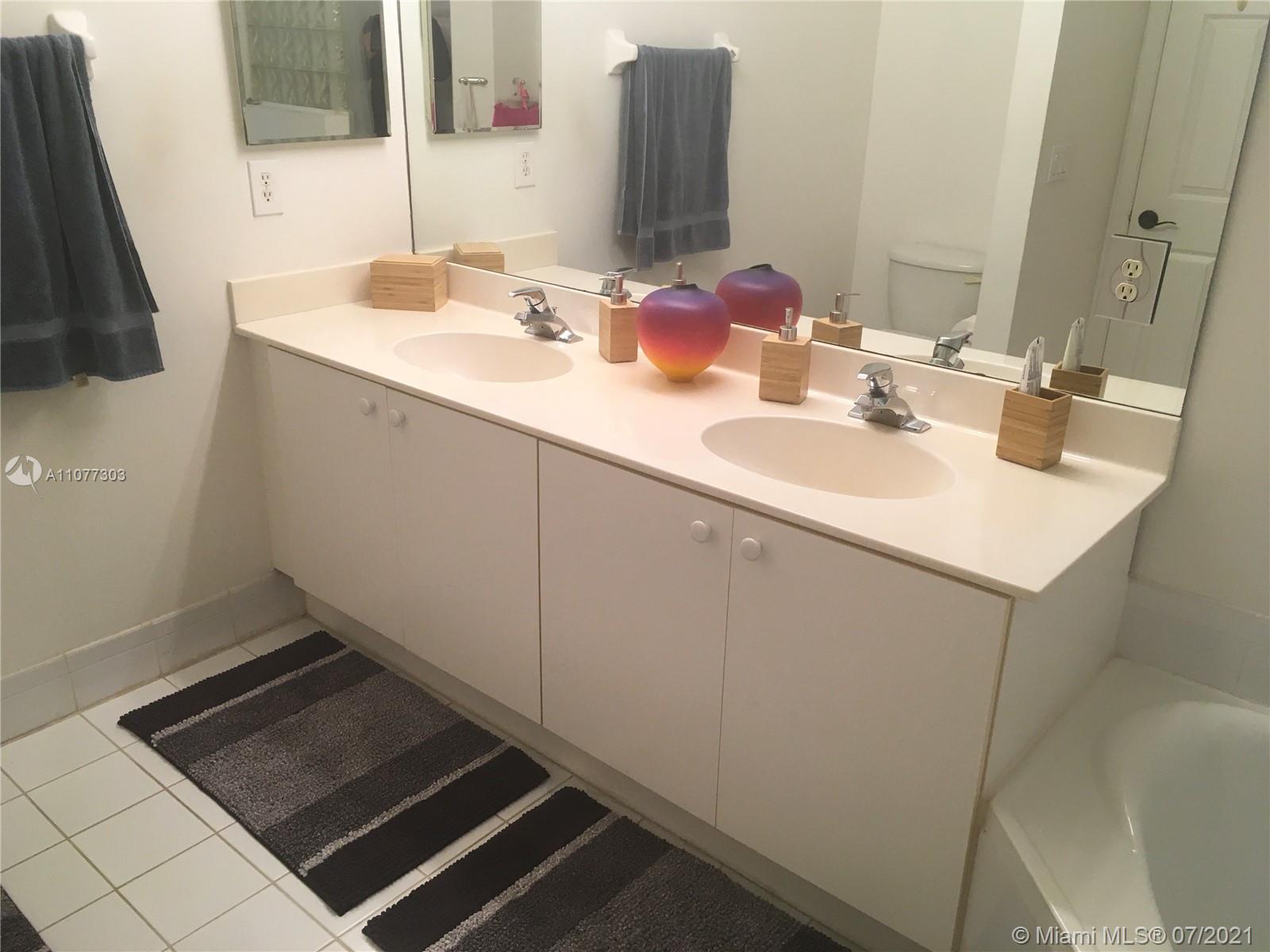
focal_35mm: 29
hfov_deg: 61.7
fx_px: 1064
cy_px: 476
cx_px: 635
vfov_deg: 48.2
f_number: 2.2
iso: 32
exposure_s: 1/30
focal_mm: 4.15
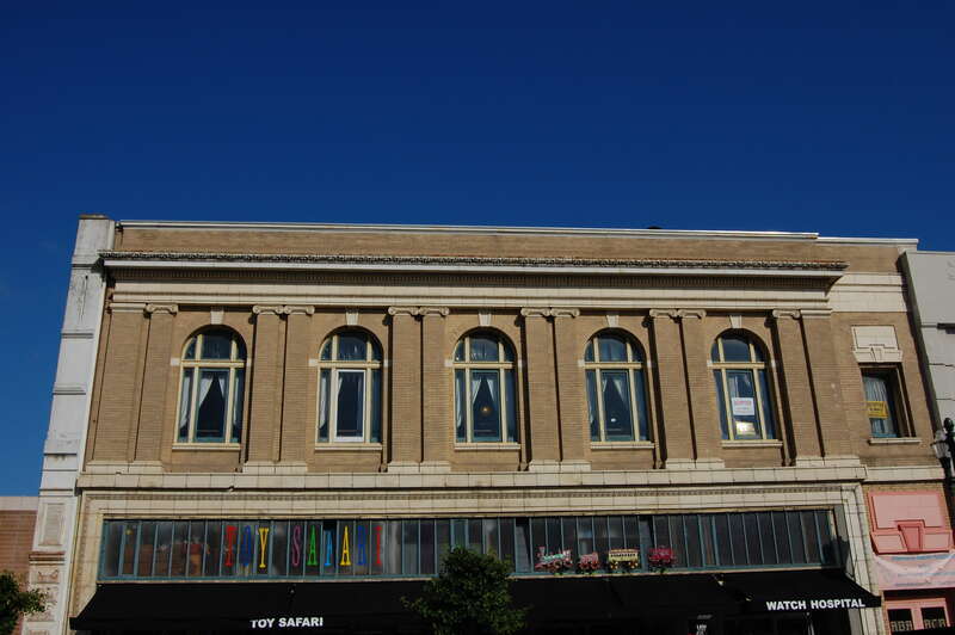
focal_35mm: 33
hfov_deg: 57.3
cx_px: 478
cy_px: 318
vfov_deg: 39.9
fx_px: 875
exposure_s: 1/250
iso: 200
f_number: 16
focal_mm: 22
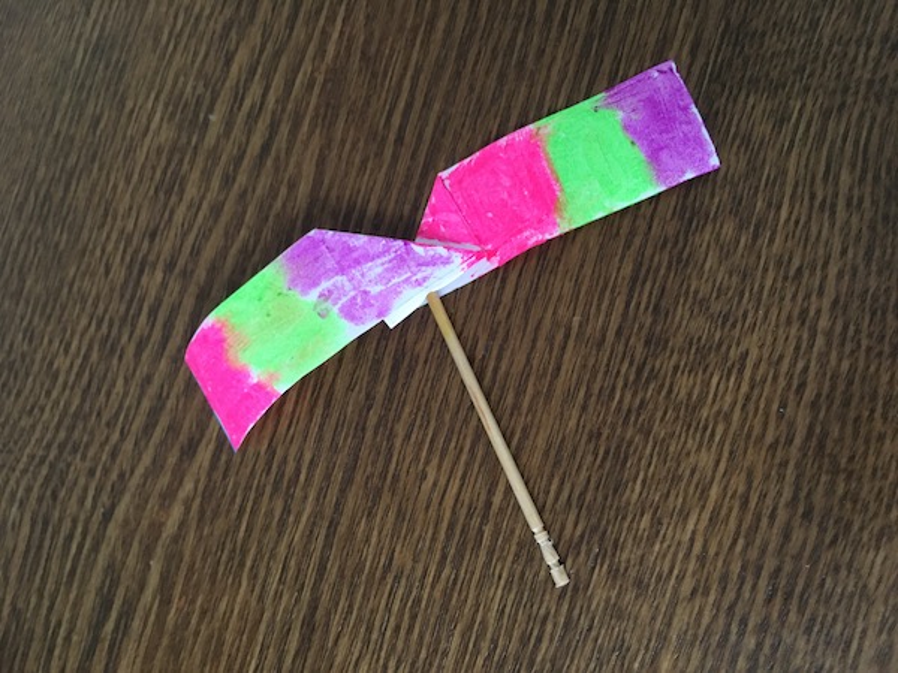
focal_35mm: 29
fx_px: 752
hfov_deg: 61.7
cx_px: 449
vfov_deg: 48.2
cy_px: 336
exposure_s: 1/17
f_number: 2.2
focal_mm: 4.15
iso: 200
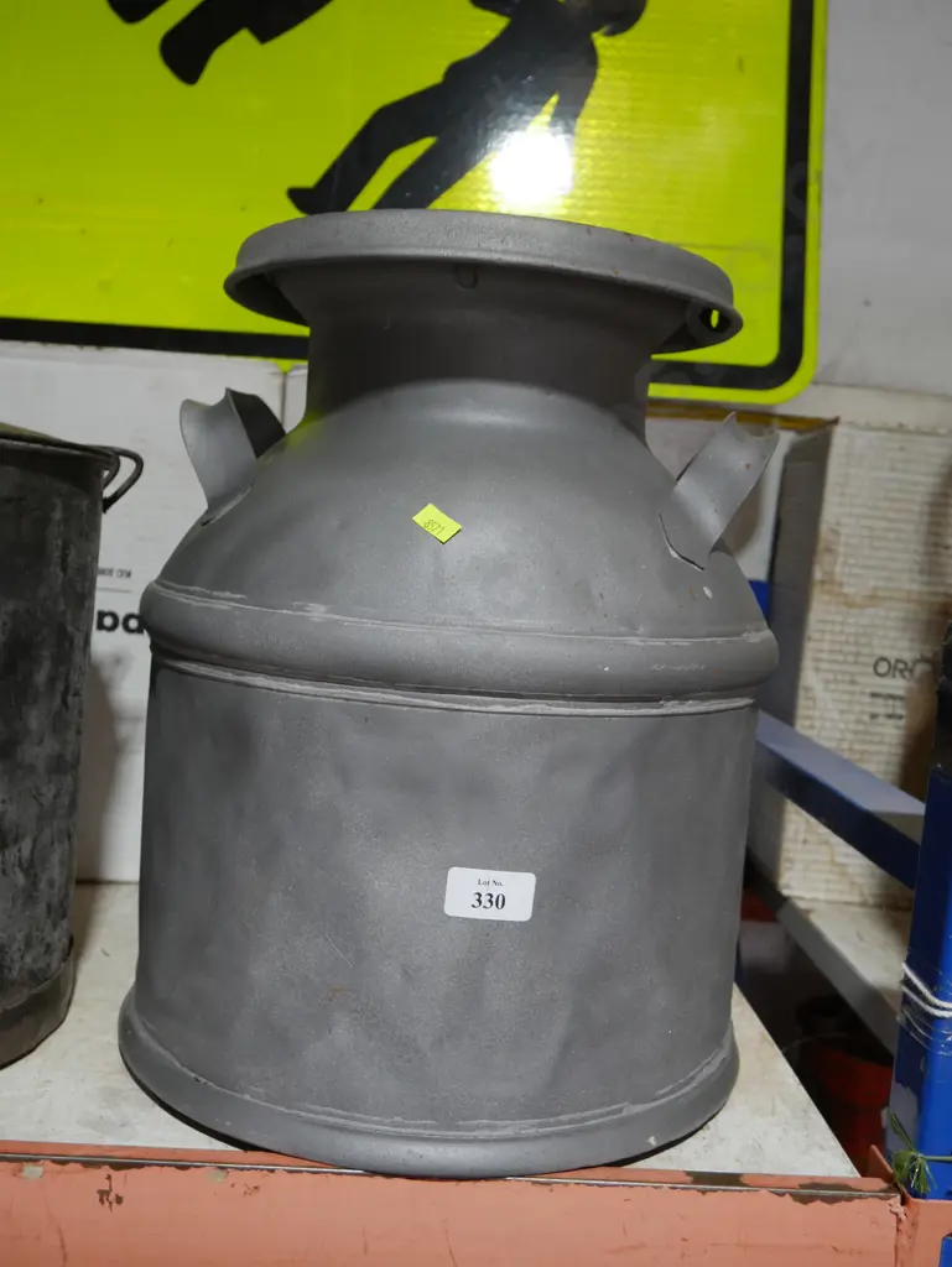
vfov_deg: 56.8
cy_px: 634
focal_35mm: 32
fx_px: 1172
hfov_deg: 44.2
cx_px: 476
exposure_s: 1/60
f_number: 3.6
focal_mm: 16
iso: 250
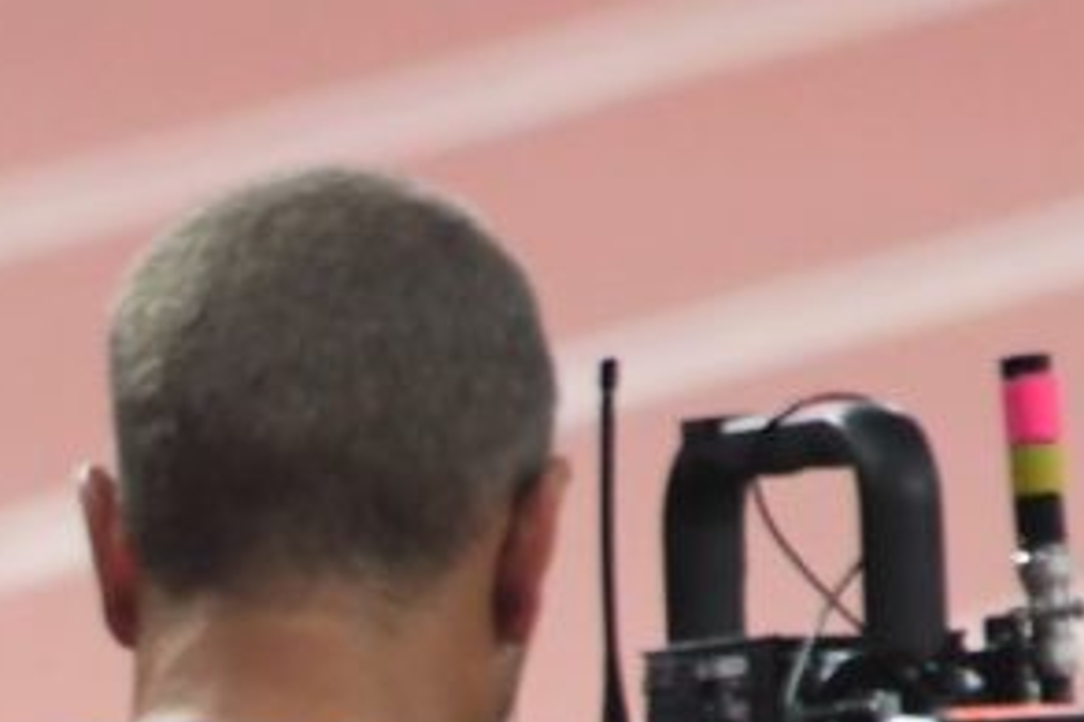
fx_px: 83207
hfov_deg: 0.7
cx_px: -429
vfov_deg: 0.5
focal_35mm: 2765
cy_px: 1548
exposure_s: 1/250
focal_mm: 400
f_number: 5.6
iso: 1250
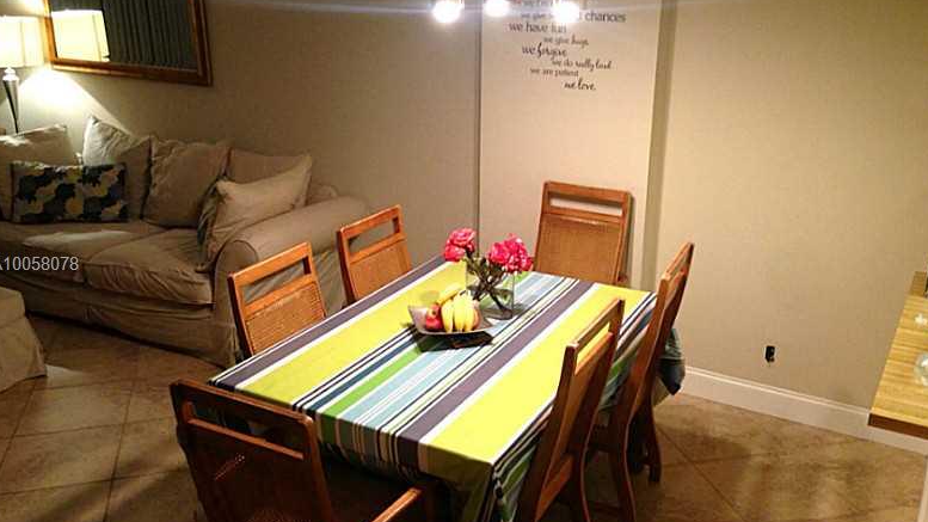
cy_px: 266
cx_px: 465
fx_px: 910
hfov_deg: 54.0
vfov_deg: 32.0
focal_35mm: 37
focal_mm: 4.12
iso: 200
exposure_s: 1/20
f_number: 2.4
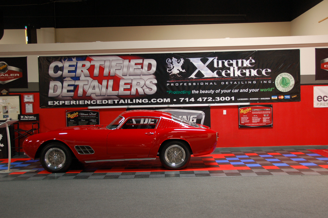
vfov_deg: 34.1
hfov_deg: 49.6
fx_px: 355
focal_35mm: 39
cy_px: 109
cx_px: 164
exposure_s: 1/30
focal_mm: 26
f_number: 4
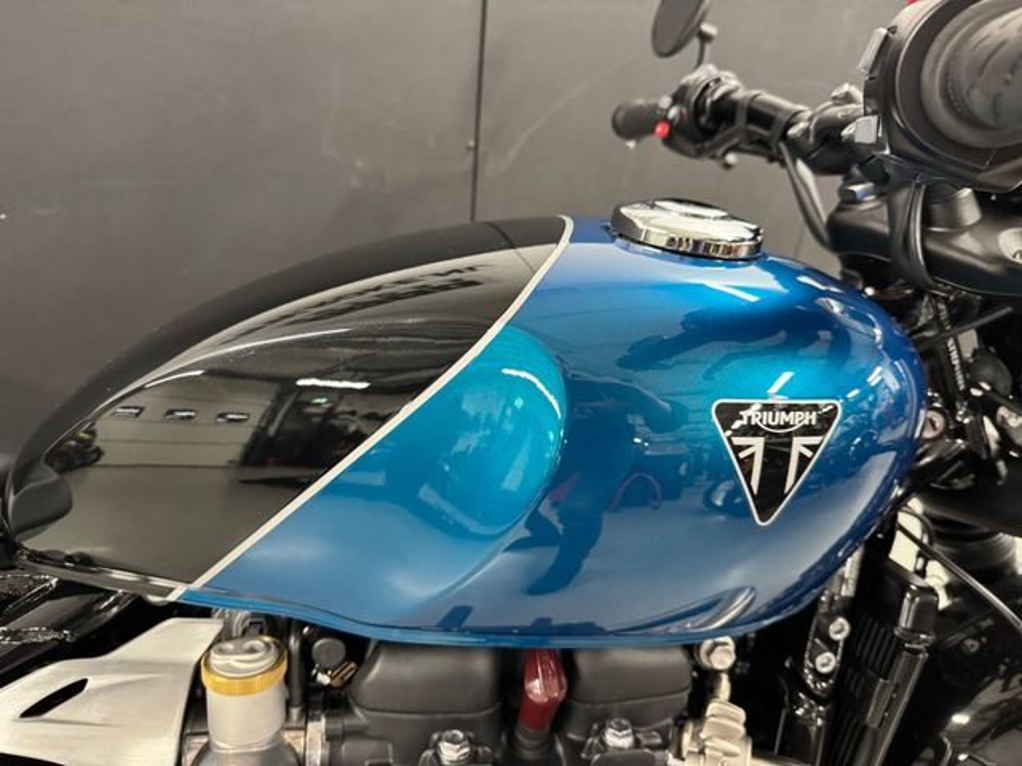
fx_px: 709
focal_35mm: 24
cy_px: 383
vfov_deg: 56.8
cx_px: 511
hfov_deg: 71.6
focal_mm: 6.76
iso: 640
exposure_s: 1/50
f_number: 1.78
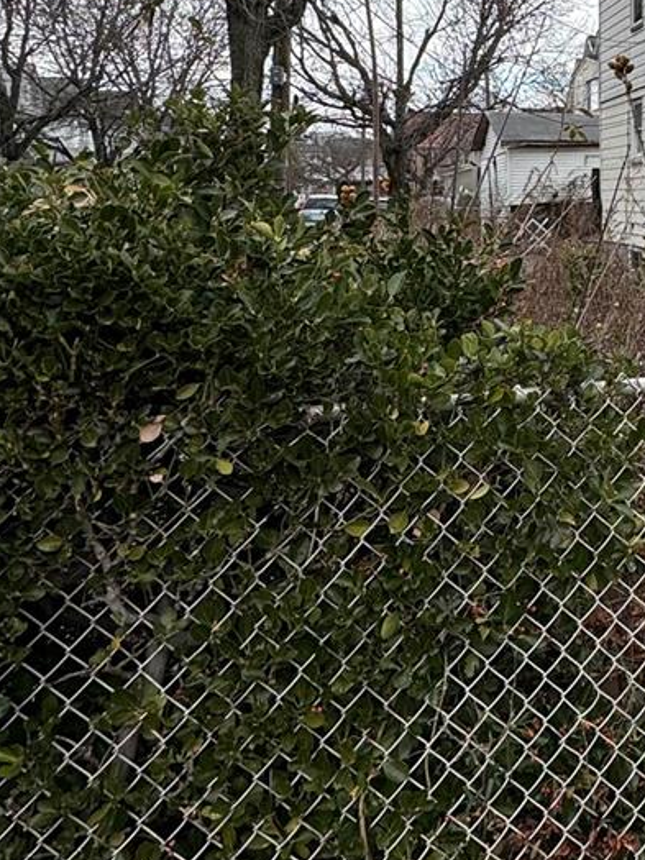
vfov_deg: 43.4
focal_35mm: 41
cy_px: 159
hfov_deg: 30.6
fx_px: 1019
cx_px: 743
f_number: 2.2
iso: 40
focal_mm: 2.22
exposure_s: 1/247
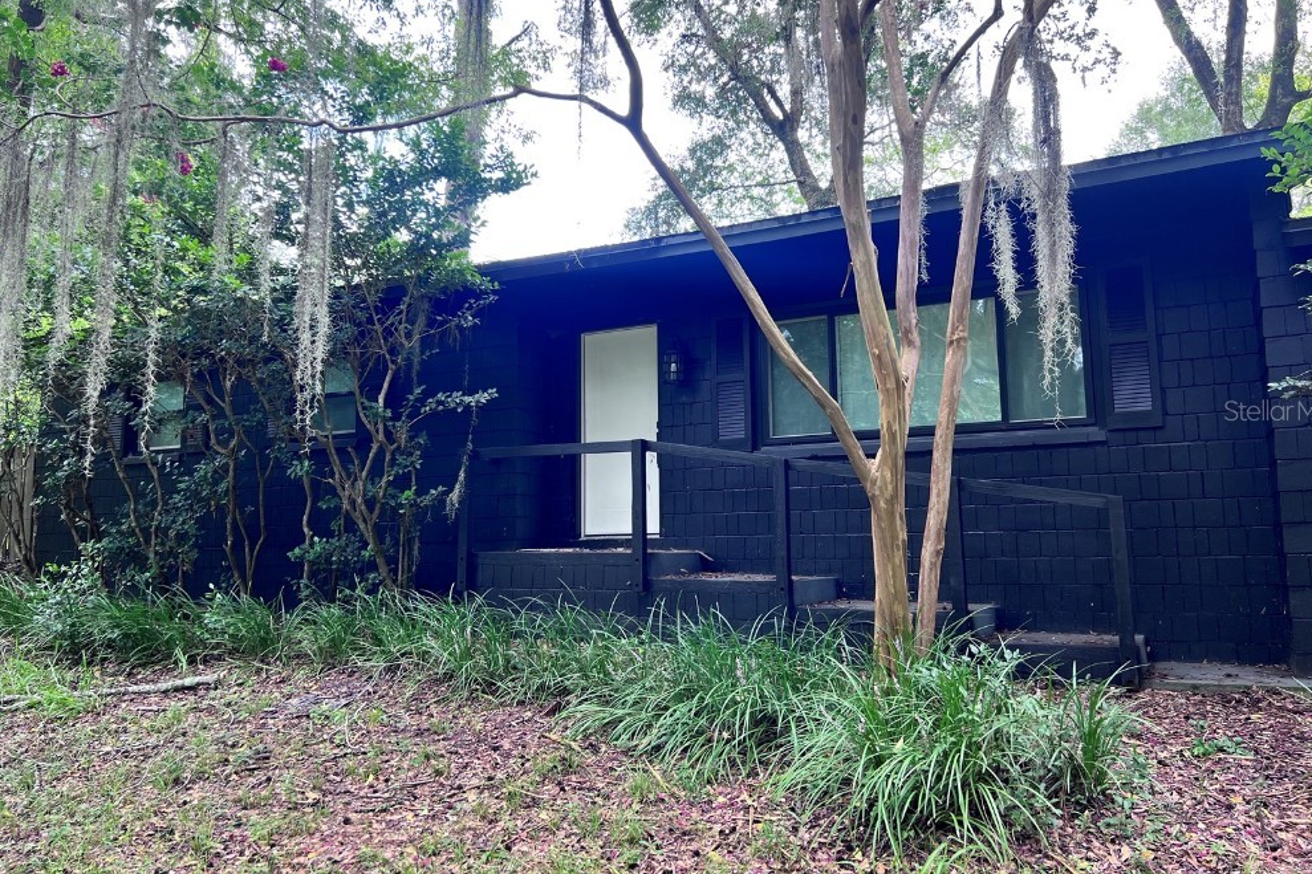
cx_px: 670
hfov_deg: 65.5
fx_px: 1020
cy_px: 410
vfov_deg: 46.4
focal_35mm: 28
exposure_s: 1/163
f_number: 1.5
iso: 50
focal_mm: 5.7
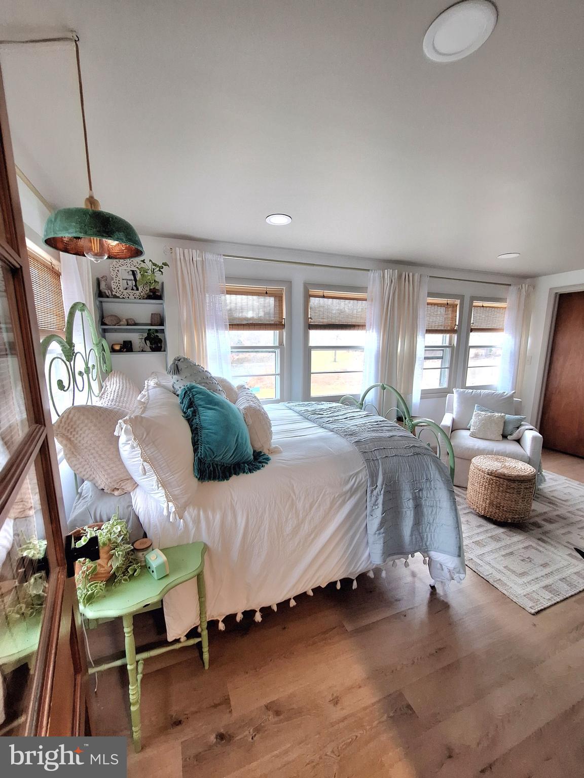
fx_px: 292
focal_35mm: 13
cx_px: 292
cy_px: 389
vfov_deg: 106.2
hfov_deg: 89.9
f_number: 2.2
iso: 80
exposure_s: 1/40
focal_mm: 1.74
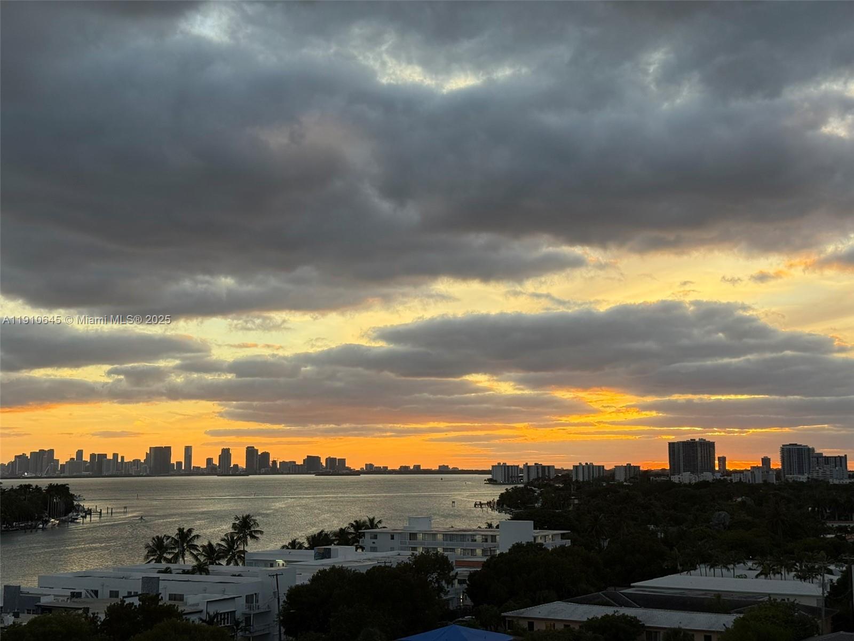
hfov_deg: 39.7
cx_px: 427
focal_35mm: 48
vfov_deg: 30.3
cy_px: 320
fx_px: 1184
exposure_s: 1/578
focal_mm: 6.76
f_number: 1.78
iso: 64
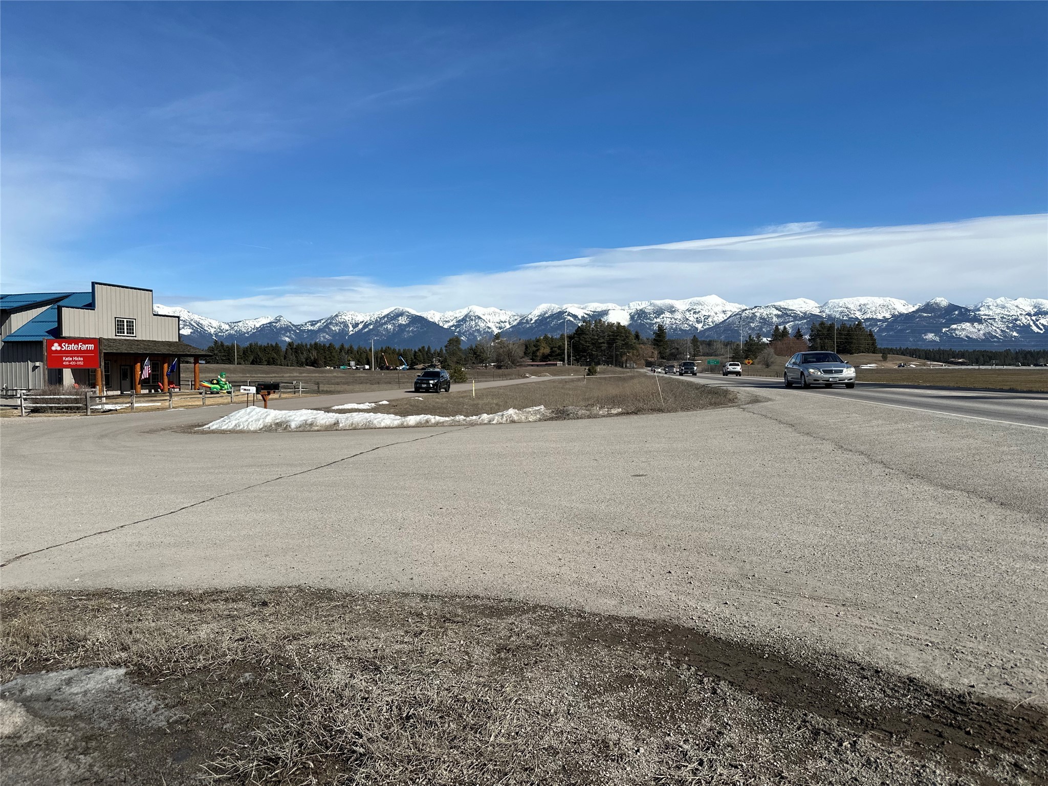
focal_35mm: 24
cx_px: 524
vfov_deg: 56.8
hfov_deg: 71.6
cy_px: 393
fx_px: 727
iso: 80
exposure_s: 1/8929
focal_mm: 6.86
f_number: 1.78
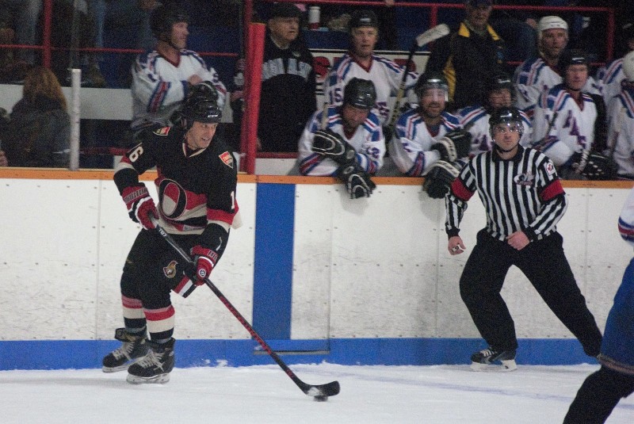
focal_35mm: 195
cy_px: 212
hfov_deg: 10.5
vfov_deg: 7.1
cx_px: 317
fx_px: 3437
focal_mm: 130
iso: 1600
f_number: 4.5
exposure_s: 1/200
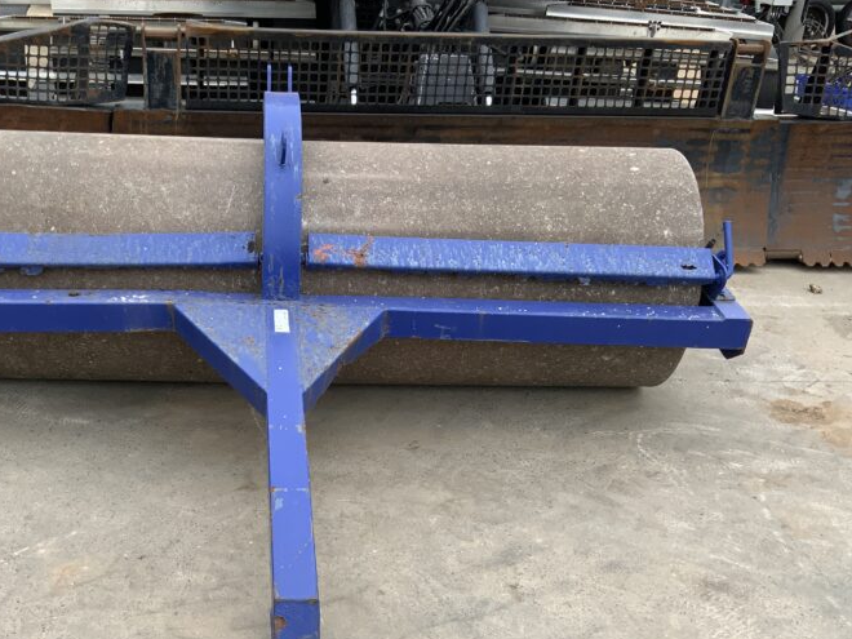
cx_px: 316
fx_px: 1108
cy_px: 451
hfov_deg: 41.7
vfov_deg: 31.8
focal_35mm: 45
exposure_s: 1/635
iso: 16
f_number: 1.8
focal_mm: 3
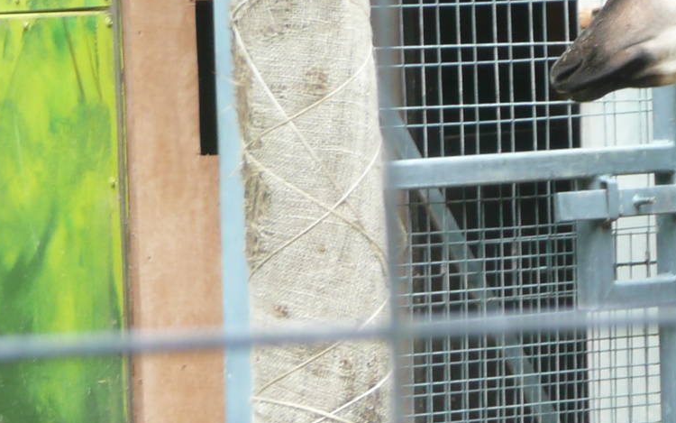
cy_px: 284
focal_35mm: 495
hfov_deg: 4.2
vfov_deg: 2.7
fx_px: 9121
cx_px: 682
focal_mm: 24.2
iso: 100
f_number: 4.8
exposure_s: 1/50
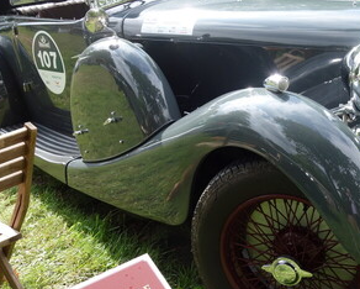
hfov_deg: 34.3
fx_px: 576
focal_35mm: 54
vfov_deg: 28.0
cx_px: 253
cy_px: 105
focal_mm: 10.4
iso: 125
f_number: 5.6
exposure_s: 1/200
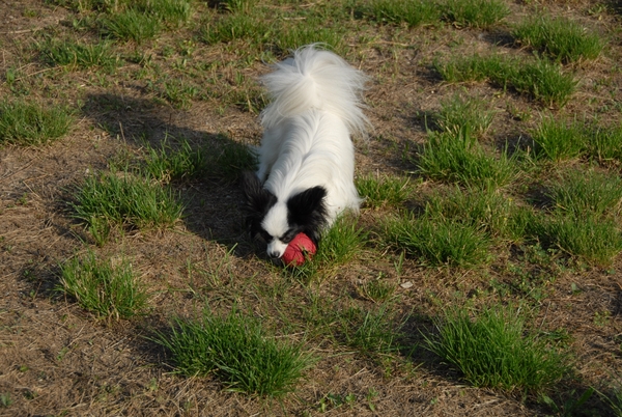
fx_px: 1428
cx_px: 311
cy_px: 208
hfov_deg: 24.6
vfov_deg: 16.6
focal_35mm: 82
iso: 100
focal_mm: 55
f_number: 4.8
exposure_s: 1/640
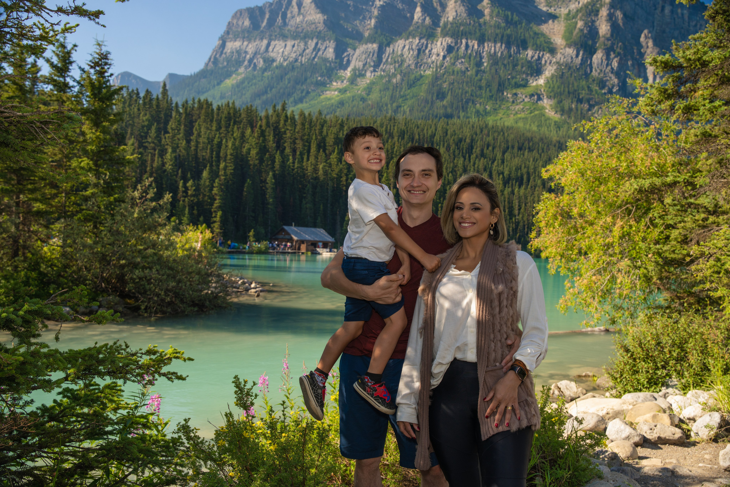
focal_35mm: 30
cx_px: 365
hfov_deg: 62.8
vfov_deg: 44.3
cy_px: 244
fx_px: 598
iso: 80
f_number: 5
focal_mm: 29.5
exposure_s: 1/125
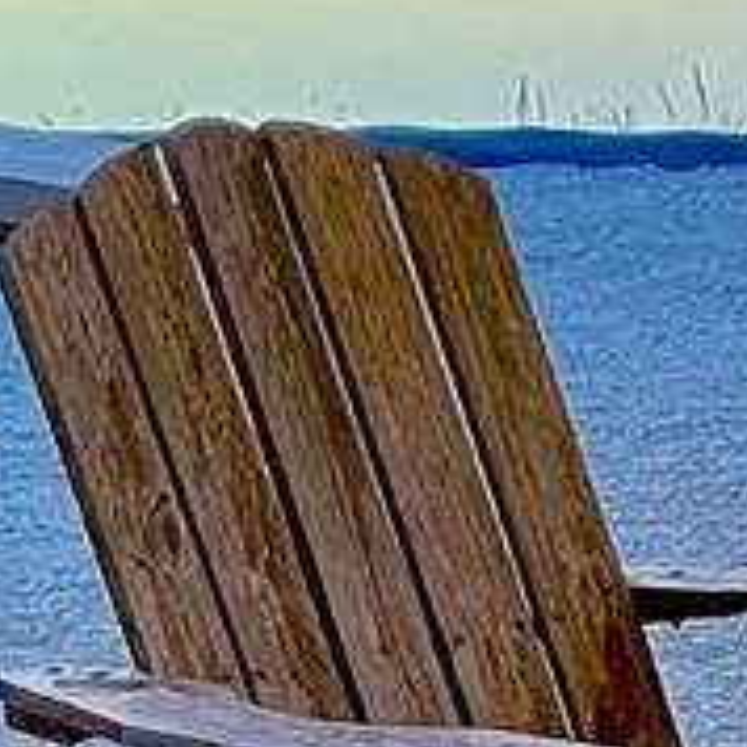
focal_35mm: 207
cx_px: 1872
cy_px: 80
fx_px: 5054
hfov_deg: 7.8
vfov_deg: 8.4
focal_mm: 4.2
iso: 200
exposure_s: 1/60
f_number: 1.6
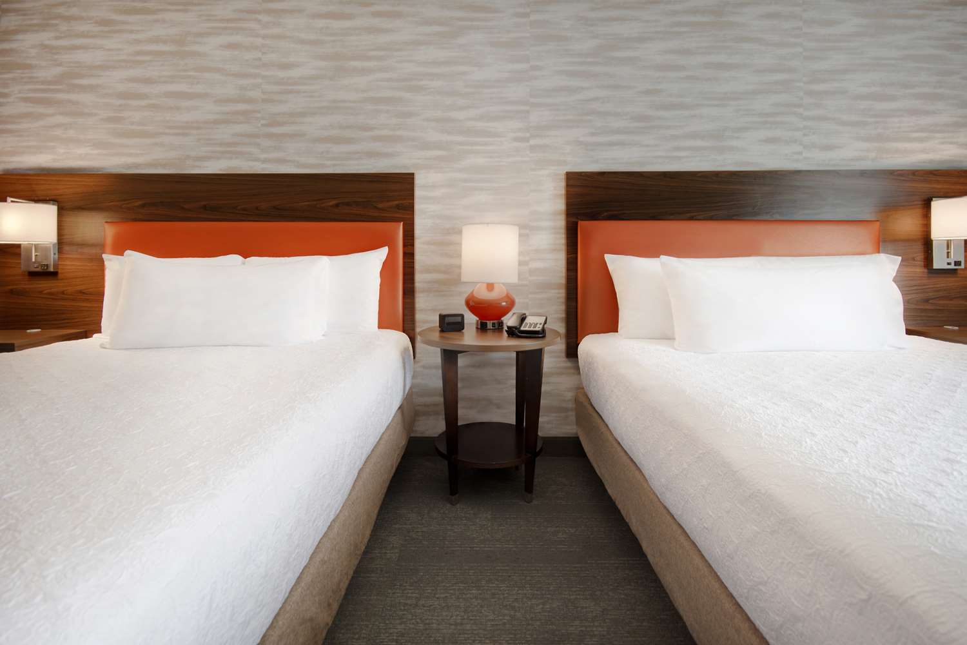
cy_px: 322
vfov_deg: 69.7
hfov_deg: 92.4
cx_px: 484
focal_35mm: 17
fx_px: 463
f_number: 7.1
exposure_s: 1/80
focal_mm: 11.5
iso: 250
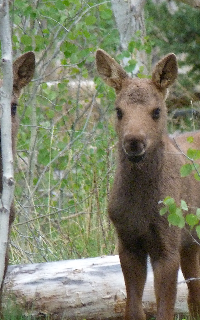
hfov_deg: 1.0
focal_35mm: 1311
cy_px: 143
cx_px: 154
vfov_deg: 1.6
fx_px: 11435
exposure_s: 1/250
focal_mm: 108
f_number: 5.2
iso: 400
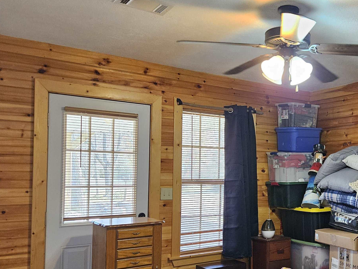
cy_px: 169
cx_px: 283
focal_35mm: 39
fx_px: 403
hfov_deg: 45.6
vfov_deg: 36.6
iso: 500
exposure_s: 1/120
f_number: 1.8
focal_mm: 5.4
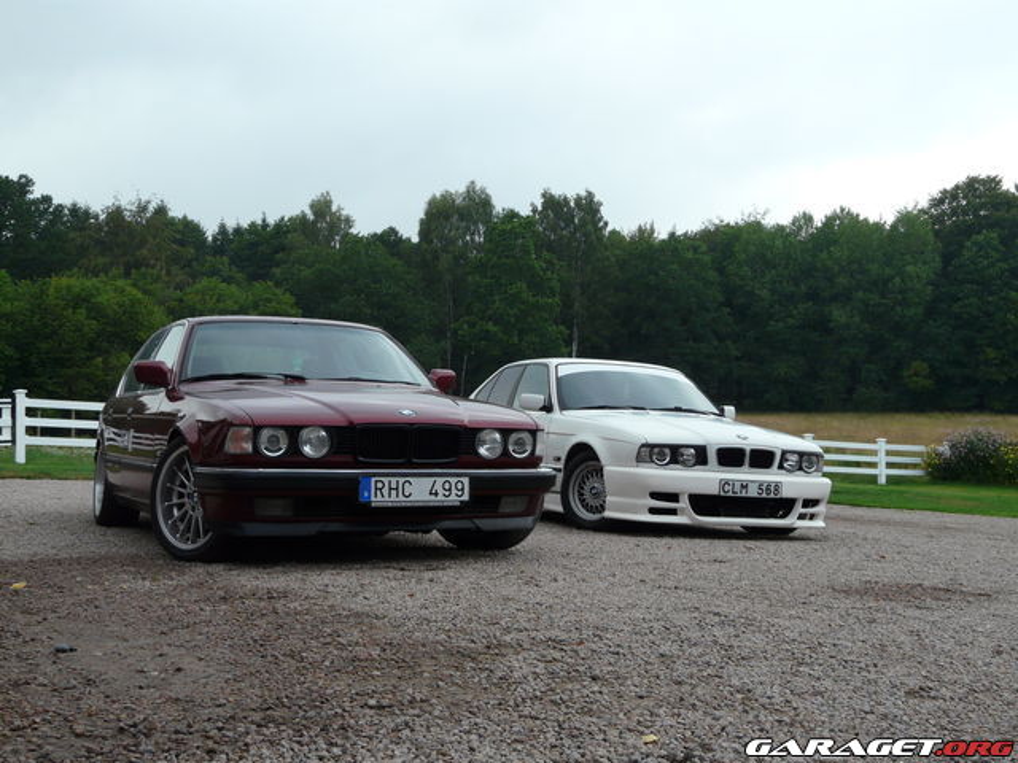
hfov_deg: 45.8
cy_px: 382
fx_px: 1206
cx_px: 509
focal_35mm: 41
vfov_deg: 35.1
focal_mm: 6.7
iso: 100
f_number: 4
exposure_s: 1/160
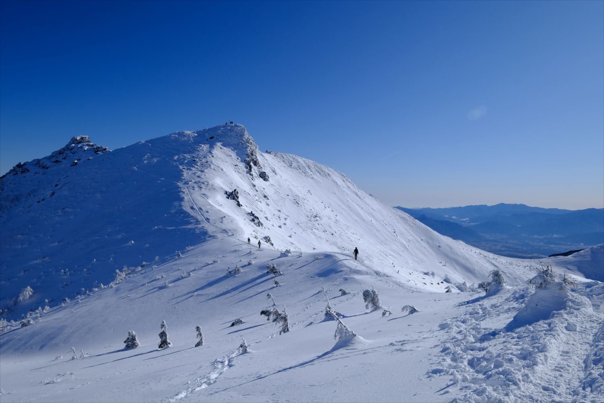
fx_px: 403
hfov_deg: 73.7
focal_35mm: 24
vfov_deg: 53.1
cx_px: 302
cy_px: 202
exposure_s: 1/600
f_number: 11
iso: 200
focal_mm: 15.9
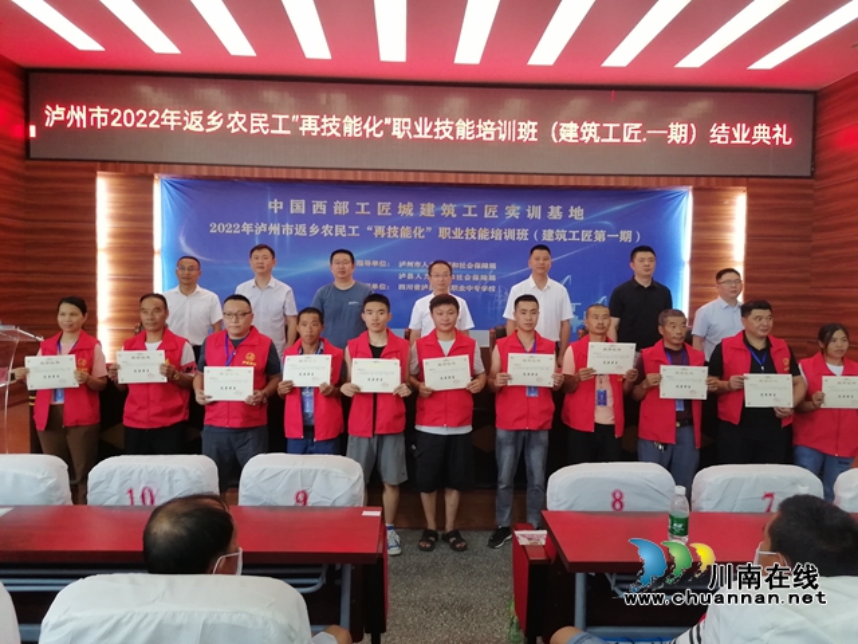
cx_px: 429
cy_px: 322
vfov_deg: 51.4
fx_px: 669
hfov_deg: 65.3
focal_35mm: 27
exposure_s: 1/25
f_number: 1.8
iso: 320
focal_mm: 5.3
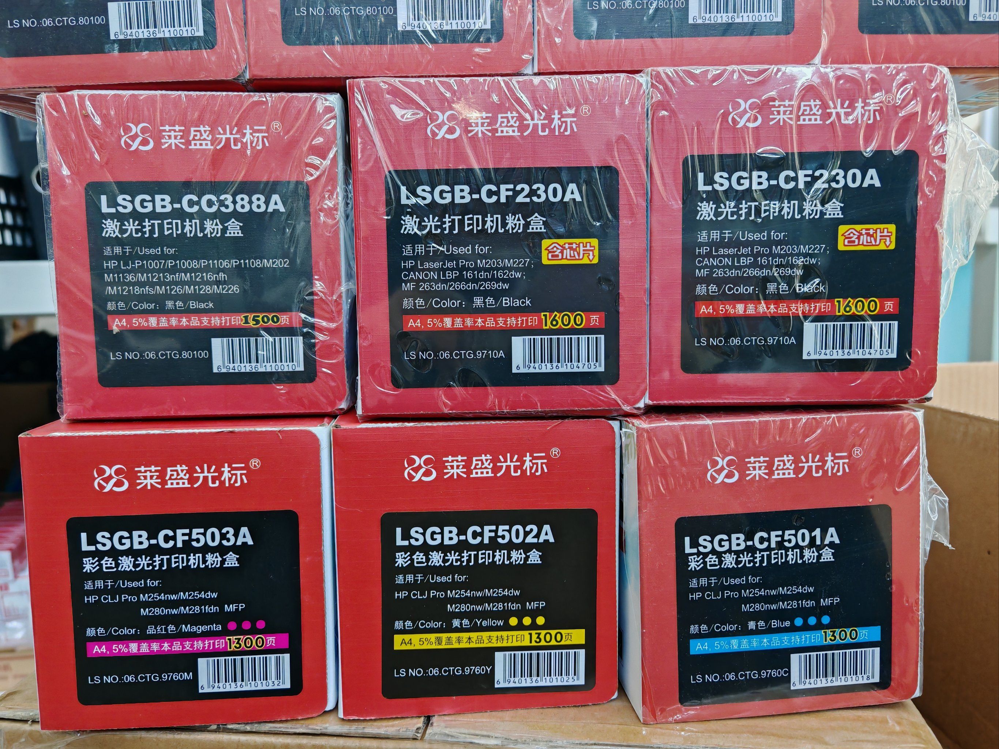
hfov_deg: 65.3
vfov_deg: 51.4
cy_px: 374
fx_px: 779
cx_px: 500
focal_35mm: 27
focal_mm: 6.67
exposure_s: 1/33
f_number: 1.9
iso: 800
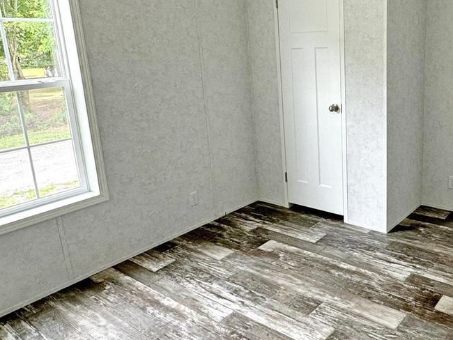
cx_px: 321
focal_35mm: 31
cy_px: 145
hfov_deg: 56.3
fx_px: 406
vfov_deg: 45.3
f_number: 2.2
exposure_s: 1/99
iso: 160
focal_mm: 2.22
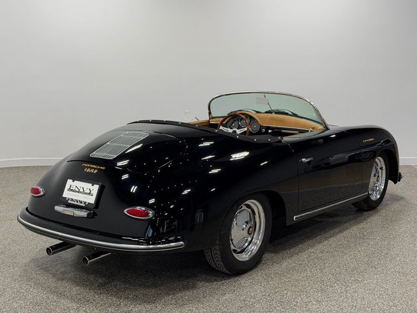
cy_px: 156
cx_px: 208
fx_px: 578
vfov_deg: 30.3
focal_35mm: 48
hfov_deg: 39.7
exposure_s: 1/254
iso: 64
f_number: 1.78
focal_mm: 6.76
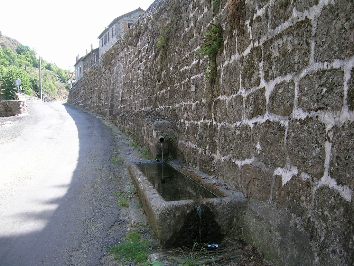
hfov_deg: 52.6
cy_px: 133
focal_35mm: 35
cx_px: 177
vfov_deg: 40.7
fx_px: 358
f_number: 2.8
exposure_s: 1/145
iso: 50
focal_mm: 5.4
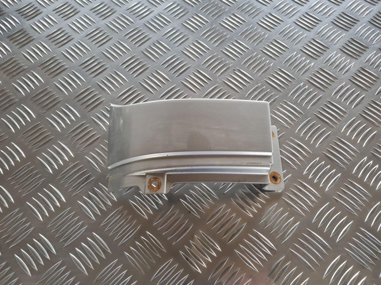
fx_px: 286
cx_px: 190
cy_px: 142
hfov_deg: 67.3
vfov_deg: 53.1
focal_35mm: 26
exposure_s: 1/100
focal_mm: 5.4
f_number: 1.8
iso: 250
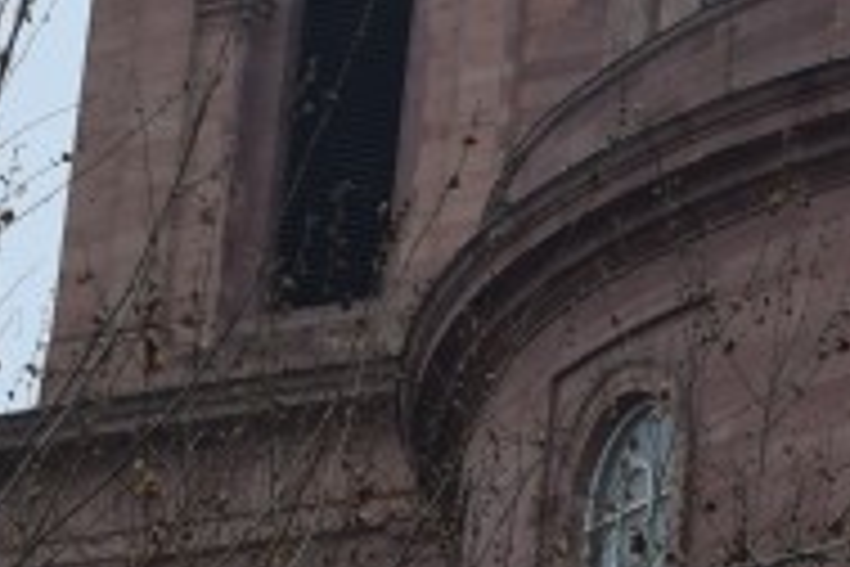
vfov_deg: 6.0
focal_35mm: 228
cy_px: 230
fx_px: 5383
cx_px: 1250
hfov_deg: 8.8
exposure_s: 1/250
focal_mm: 28
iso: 400
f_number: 8
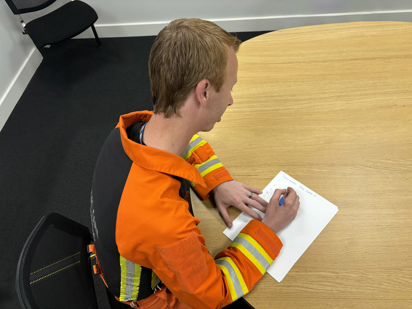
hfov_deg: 67.3
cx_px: 206
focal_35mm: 26
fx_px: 309
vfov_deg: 53.1
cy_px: 154
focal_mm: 5.96
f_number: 1.6
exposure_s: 1/54
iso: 200
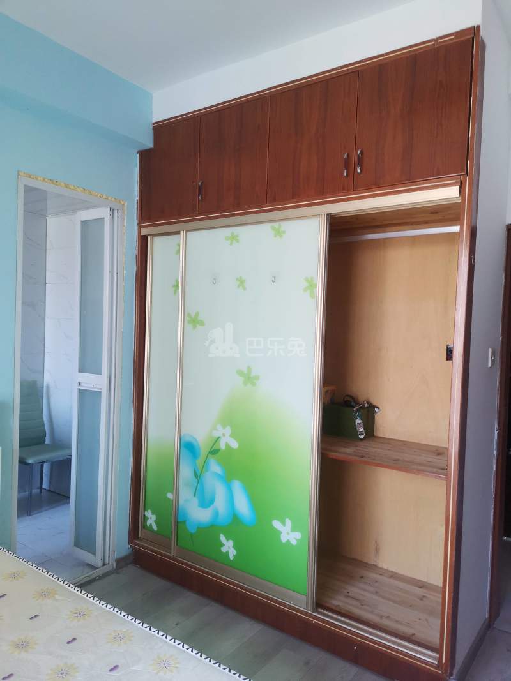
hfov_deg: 53.1
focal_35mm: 26
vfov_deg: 67.3
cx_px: 256
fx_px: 512
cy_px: 340
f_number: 1.8
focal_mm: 5.5
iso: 125
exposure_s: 1/50
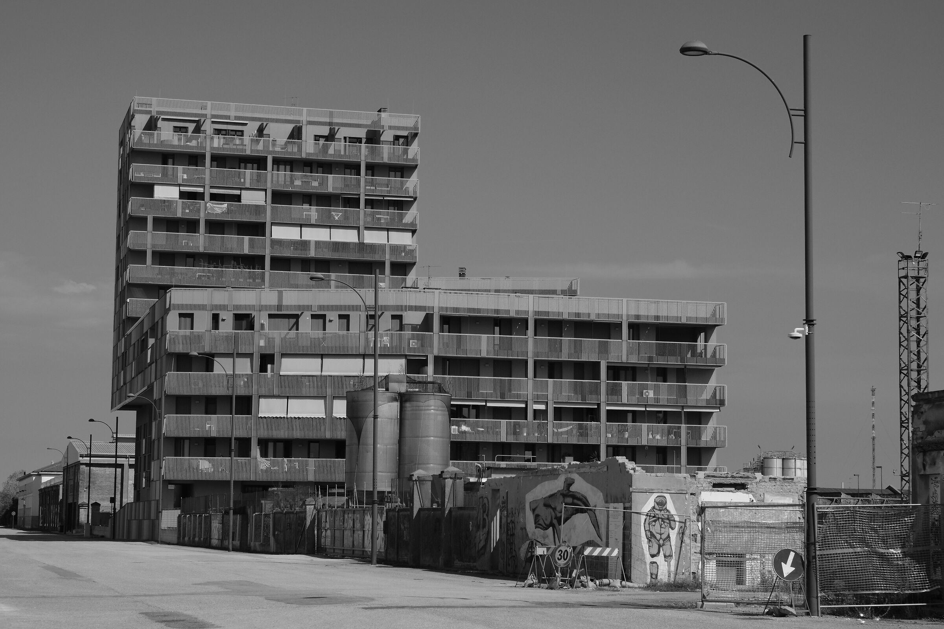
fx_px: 1862
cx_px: 472
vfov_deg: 19.2
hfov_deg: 28.5
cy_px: 314
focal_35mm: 71
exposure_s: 1/1000
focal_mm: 47
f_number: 9
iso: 320
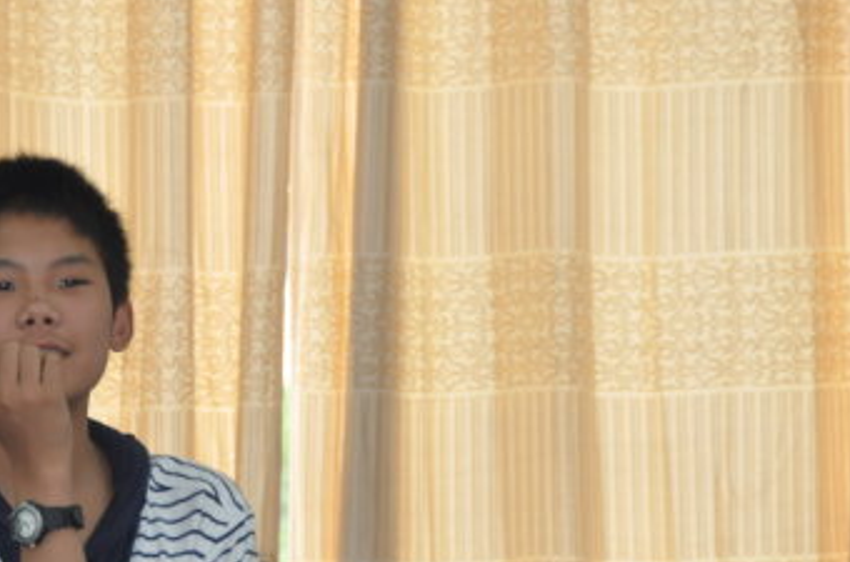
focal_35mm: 518
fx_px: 12202
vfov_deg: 2.6
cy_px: 465
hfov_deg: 4.0
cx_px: 98
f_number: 5.6
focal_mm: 170
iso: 800
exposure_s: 1/50
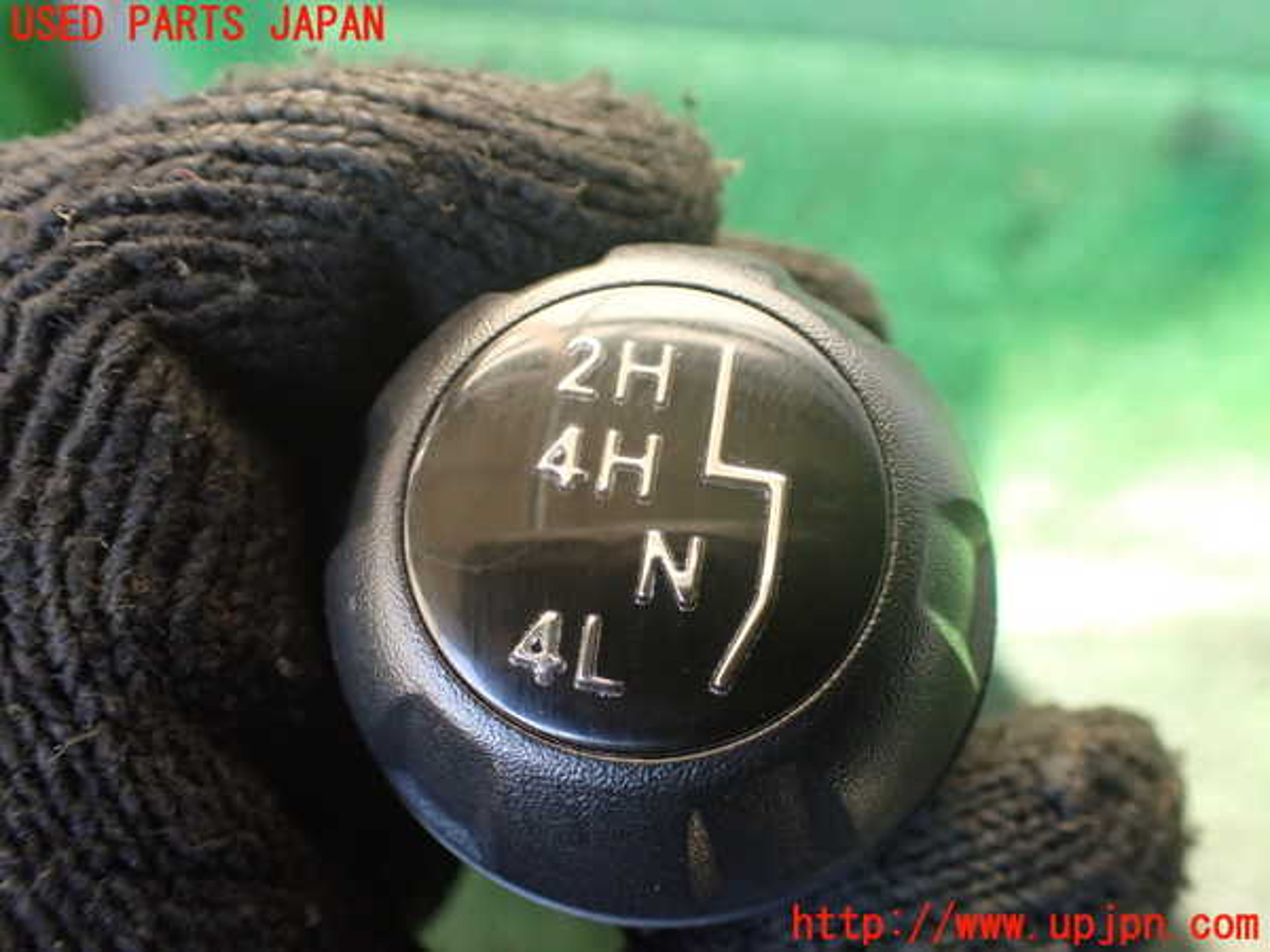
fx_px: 1101
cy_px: 476
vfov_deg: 46.8
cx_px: 635
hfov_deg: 60.0
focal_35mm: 30
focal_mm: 5.4
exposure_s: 1/125
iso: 400
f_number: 2.3
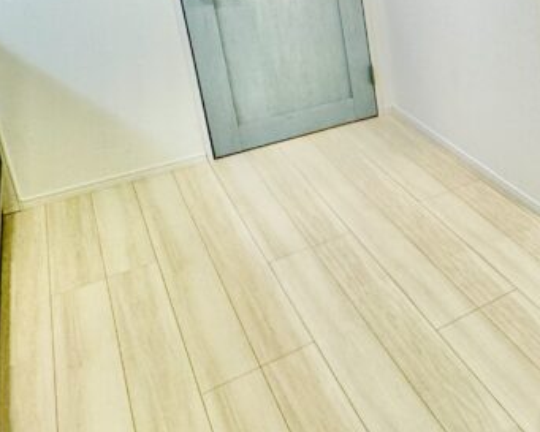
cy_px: 28
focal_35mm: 41
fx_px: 655
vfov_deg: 34.1
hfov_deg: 33.4
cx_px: 695
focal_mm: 2.22
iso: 160
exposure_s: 1/100
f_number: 2.2
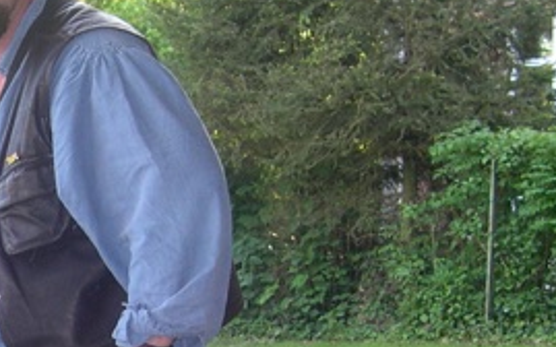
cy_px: 390
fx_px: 1818
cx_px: -184
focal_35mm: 120
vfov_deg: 10.8
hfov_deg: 16.4
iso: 141
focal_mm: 8
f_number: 2.8
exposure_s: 1/59.2
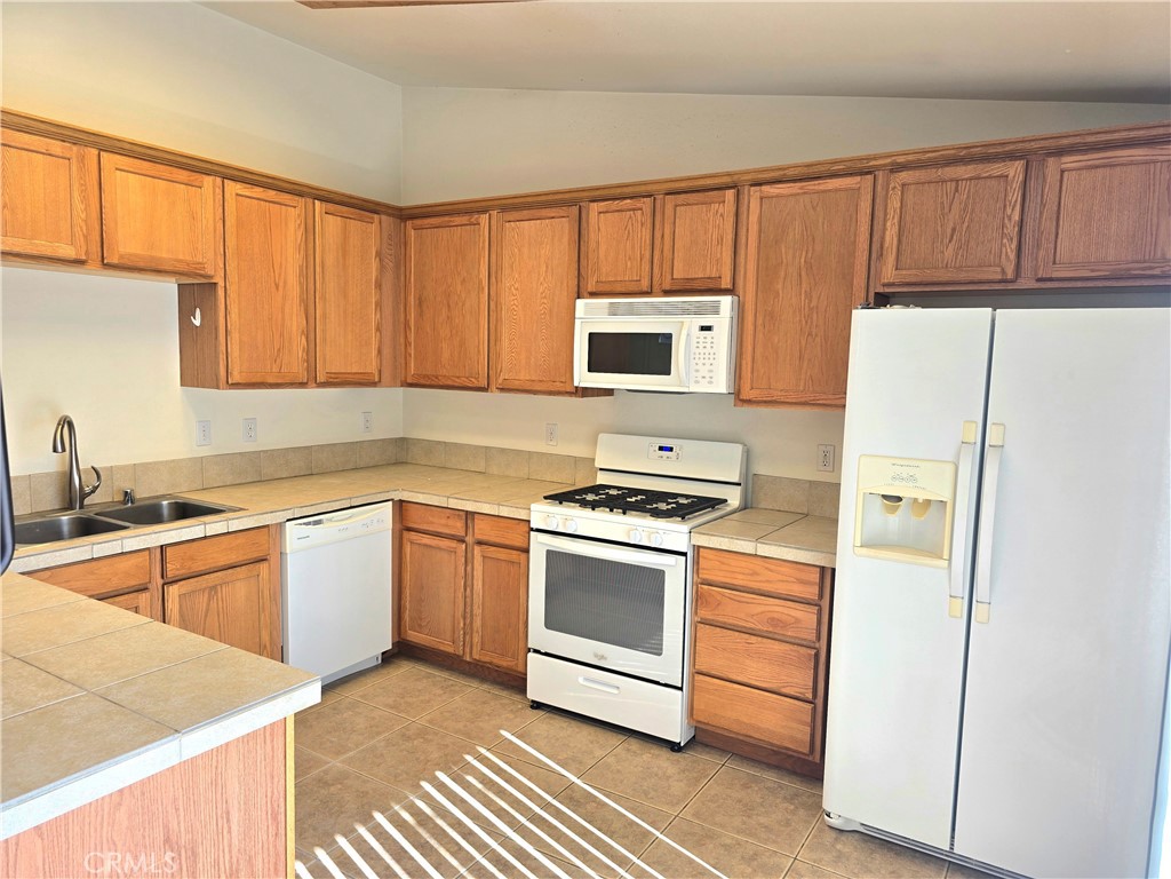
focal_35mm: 23
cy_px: 440
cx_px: 586
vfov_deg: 58.9
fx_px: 778
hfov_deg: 73.9
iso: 40
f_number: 1.7
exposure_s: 1/120
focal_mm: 6.3
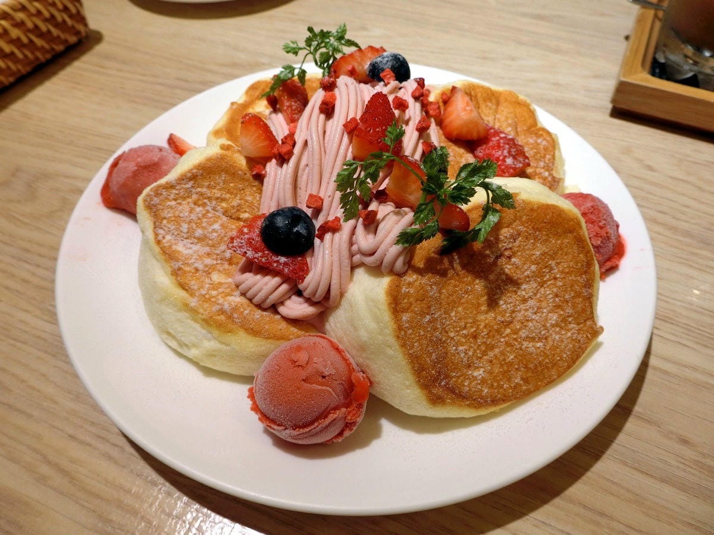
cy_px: 268
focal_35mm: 25
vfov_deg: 54.9
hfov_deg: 69.4
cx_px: 357
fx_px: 516
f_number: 2.8
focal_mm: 5.4
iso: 125
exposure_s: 1/125
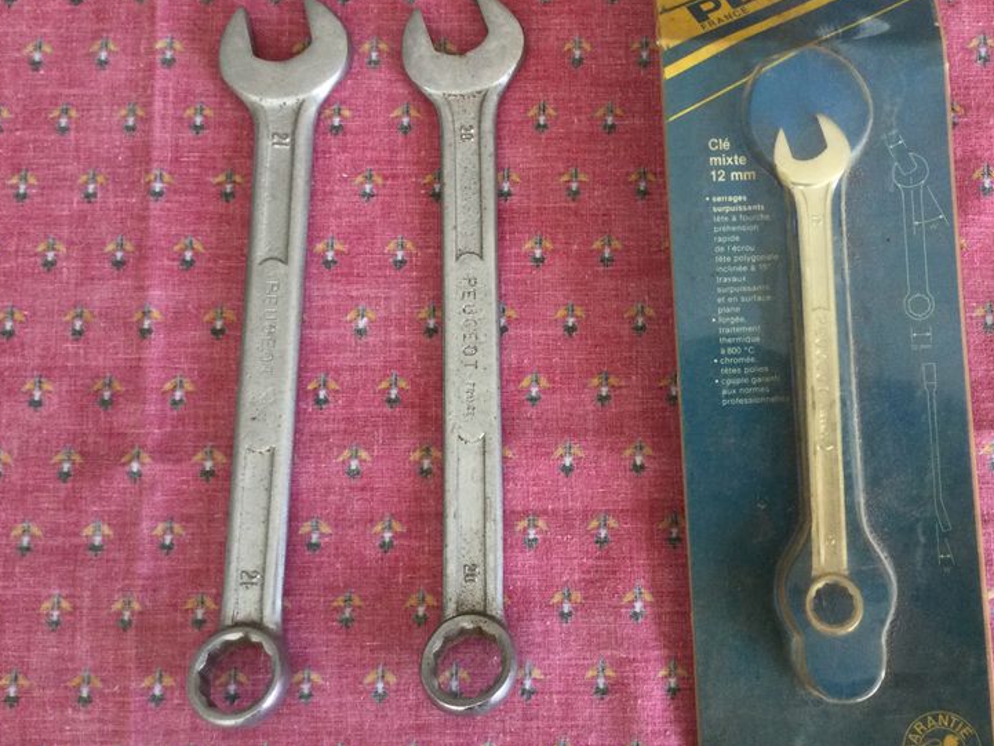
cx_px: 658
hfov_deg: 43.3
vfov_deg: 33.6
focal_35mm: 43
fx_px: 1235
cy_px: 332
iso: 50
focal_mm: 3.3
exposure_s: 1/33
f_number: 2.4
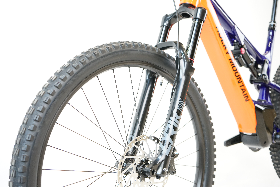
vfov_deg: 31.9
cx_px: 140
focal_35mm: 42
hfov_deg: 46.4
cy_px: 94
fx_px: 327
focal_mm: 42
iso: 2500
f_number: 4.5
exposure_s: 1/200
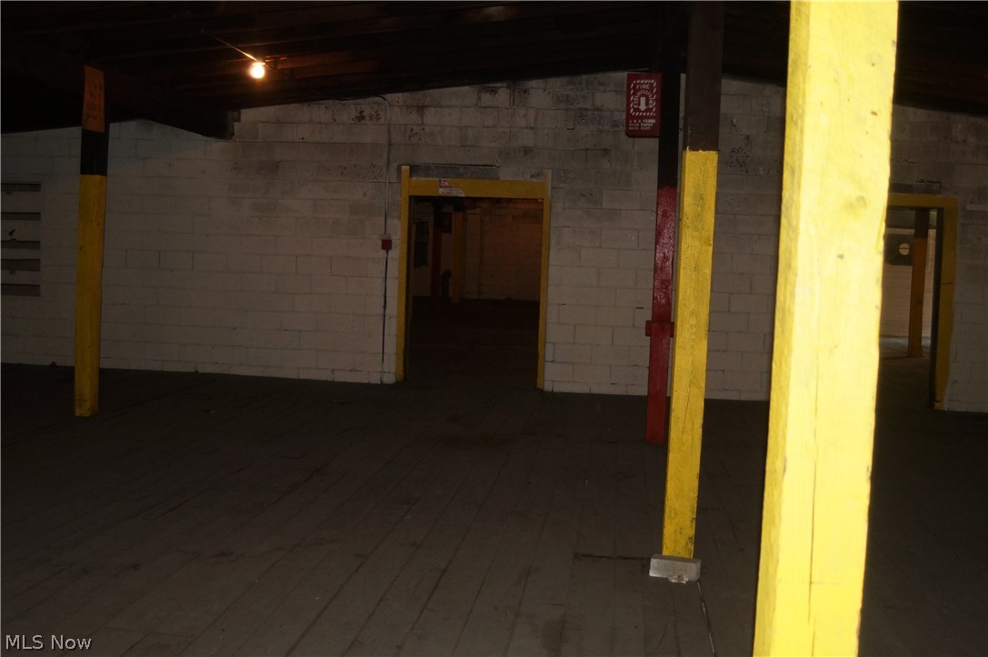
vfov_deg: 31.8
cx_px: 494
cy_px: 328
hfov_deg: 46.4
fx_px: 1151
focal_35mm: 42
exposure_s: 1/60
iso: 800
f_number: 3.5
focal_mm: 28
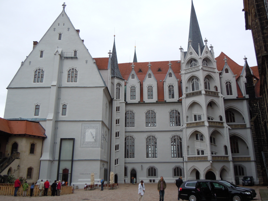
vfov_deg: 46.8
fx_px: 232
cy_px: 100
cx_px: 134
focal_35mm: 30
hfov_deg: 60.0
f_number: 3.5
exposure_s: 1/320
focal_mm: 5.4
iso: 100
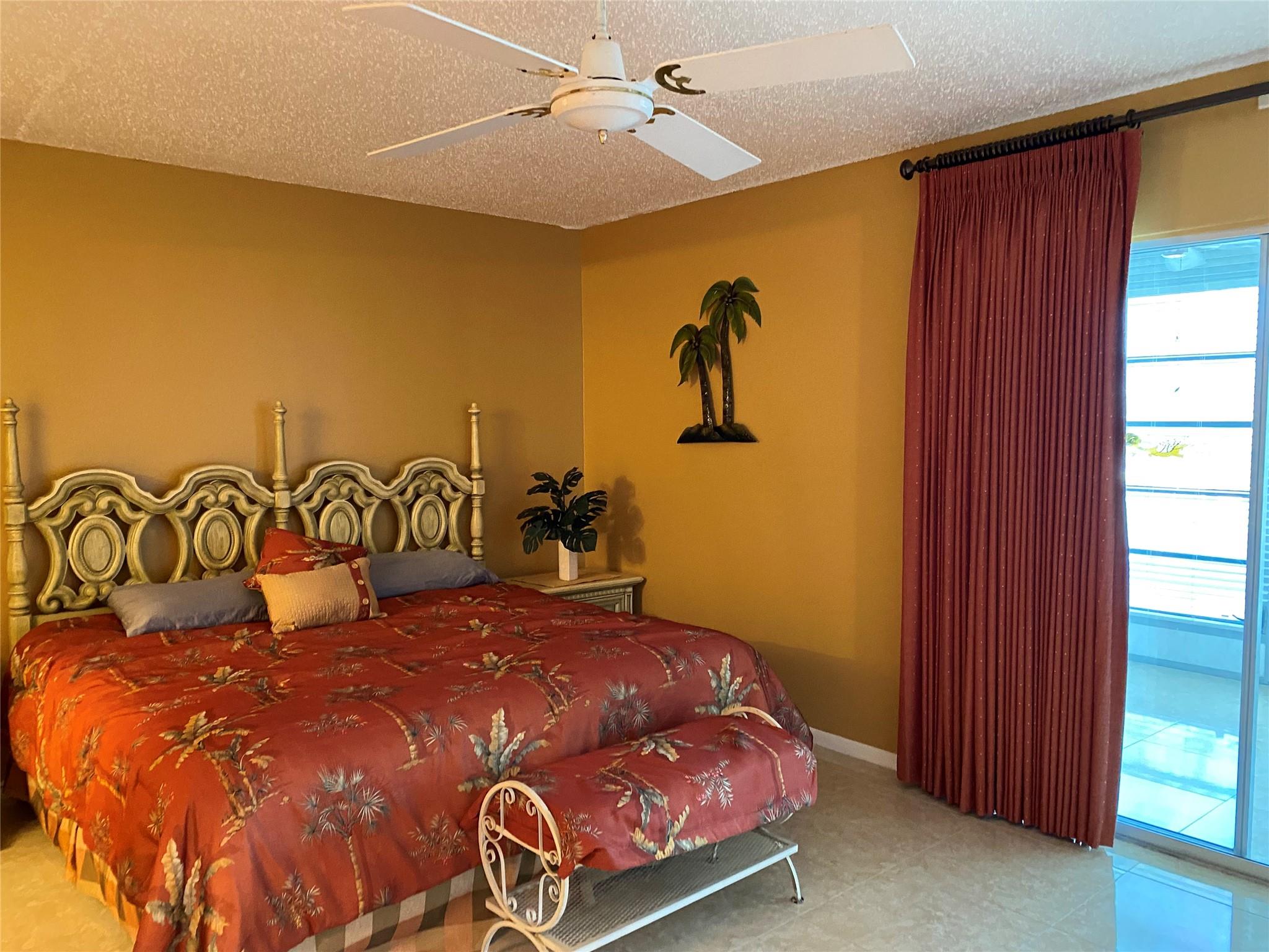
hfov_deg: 67.3
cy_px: 476
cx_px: 634
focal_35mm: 26
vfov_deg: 53.1
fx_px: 953
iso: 500
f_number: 1.8
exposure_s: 1/30
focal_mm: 4.25
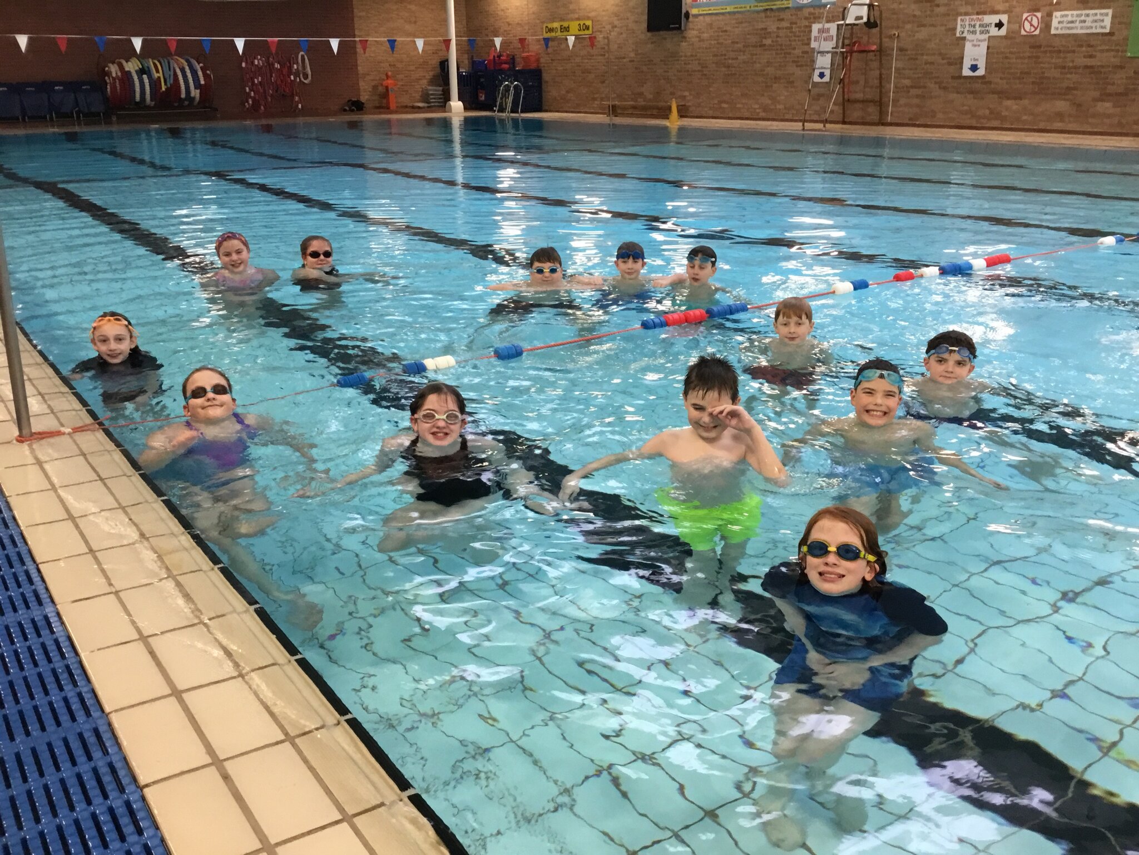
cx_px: 570
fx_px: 1020
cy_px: 428
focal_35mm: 31
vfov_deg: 45.4
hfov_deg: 58.4
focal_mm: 3.3
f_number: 2.4
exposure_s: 1/33
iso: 125
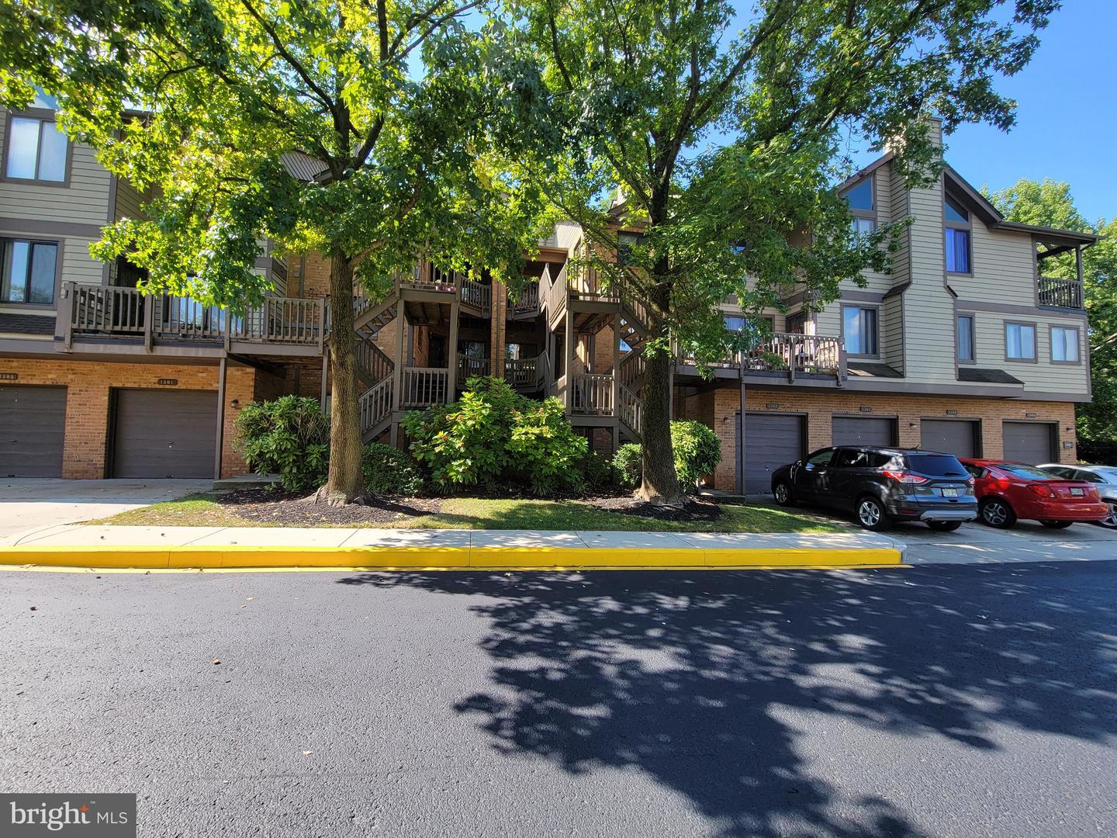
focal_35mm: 13
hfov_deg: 106.2
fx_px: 419
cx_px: 558
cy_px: 419
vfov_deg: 89.9
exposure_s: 1/348
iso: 50
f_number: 2.2
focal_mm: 2.2
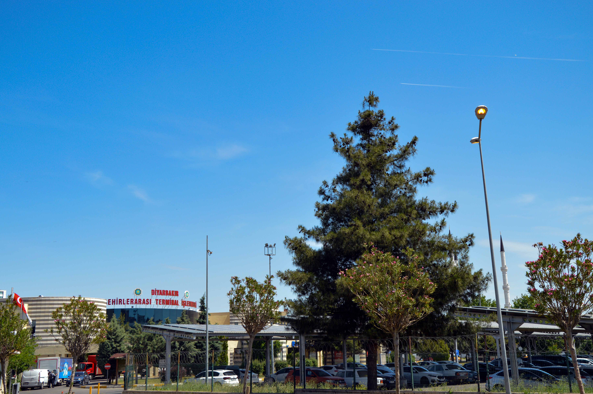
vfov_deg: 34.6
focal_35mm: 39
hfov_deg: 50.1
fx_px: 634
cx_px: 299
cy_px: 196
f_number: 7.1
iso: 100
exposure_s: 1/200
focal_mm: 25
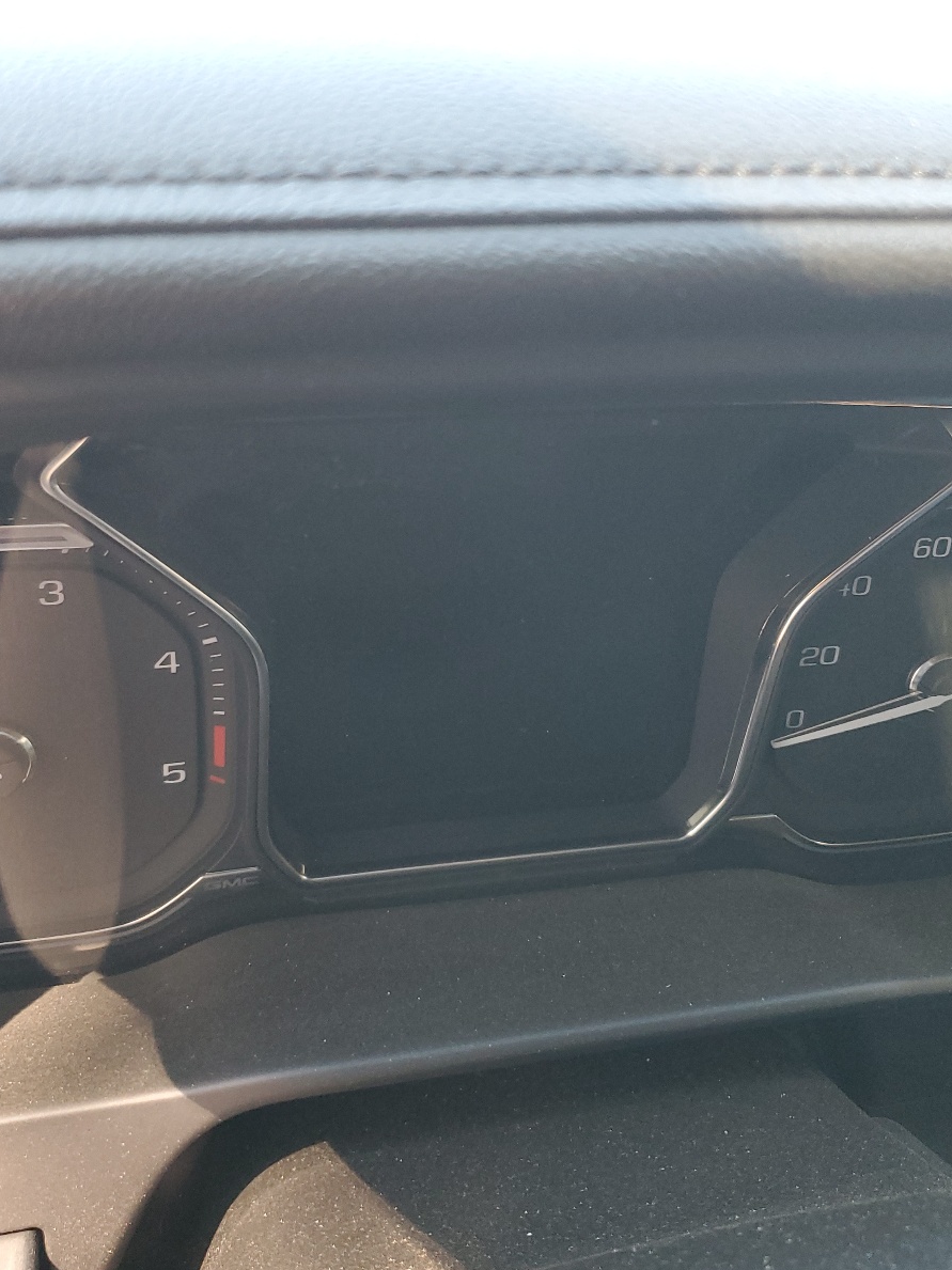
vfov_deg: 52.6
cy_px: 633
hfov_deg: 40.7
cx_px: 443
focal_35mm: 35
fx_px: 1284
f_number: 1.5
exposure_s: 1/60.2
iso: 142
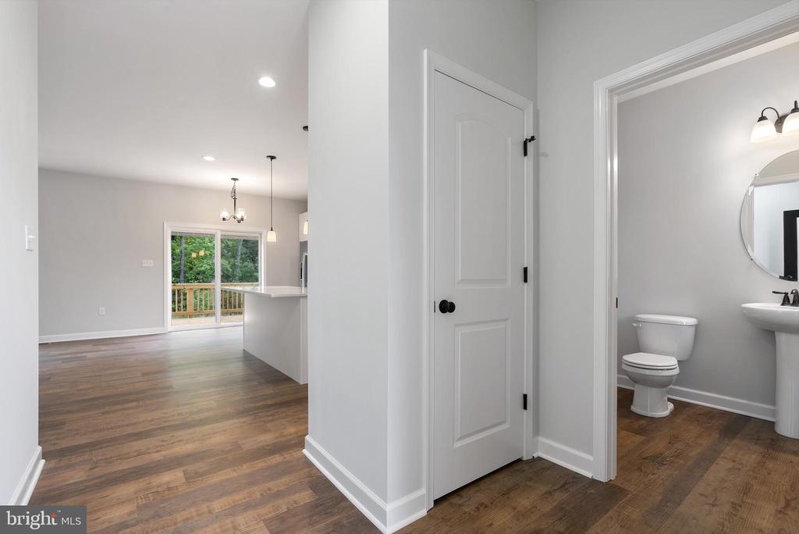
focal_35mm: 16
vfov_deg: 73.8
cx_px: 400
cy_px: 267
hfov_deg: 96.7
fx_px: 355
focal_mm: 16
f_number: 8
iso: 640
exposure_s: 1/10
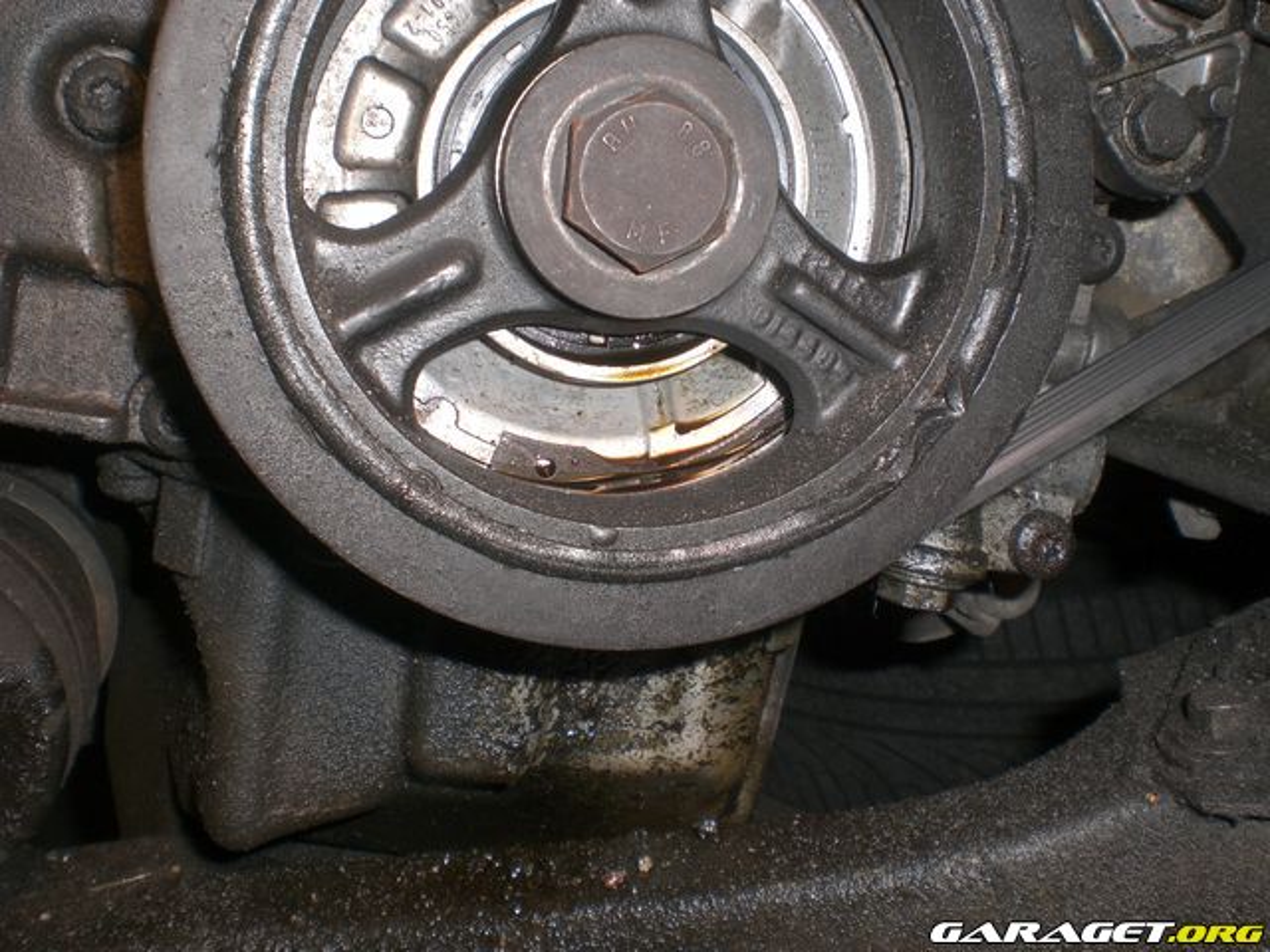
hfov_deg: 49.0
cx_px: 635
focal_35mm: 38
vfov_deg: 37.7
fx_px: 1394
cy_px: 476
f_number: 4.4
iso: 50
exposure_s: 1/60
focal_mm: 6.3
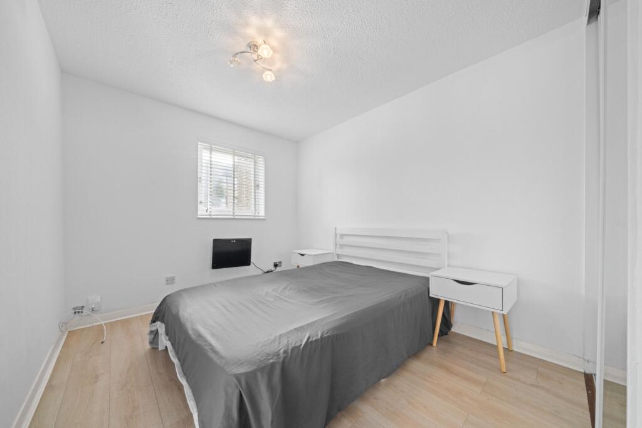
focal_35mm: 12
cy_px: 214
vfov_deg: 90.0
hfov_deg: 112.6
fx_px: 214
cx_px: 321
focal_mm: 12
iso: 800
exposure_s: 3.2
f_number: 20
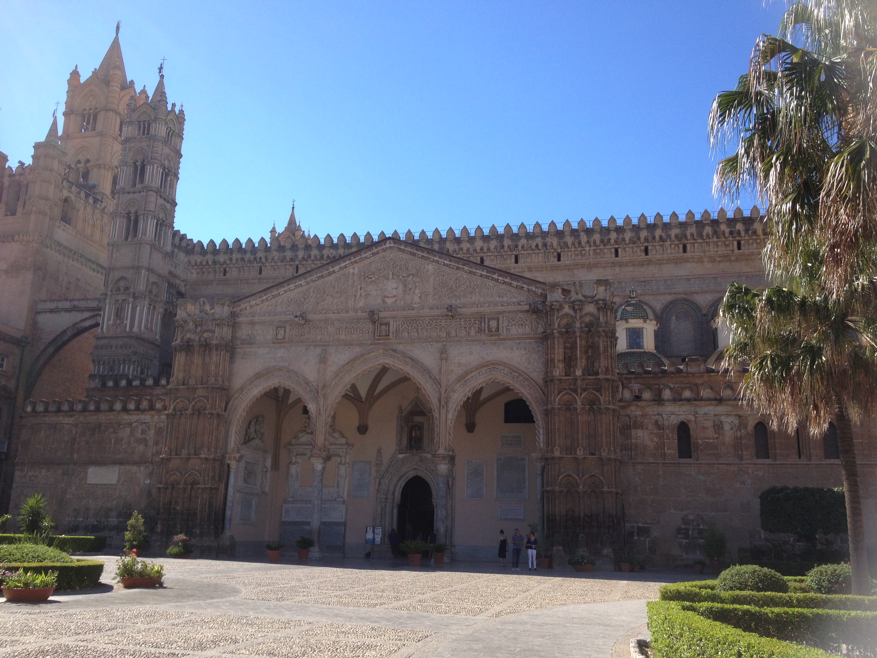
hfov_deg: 52.6
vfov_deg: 40.7
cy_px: 329
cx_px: 438
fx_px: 887
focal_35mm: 35
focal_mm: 4.28
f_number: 2.4
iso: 50
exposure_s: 1/1022
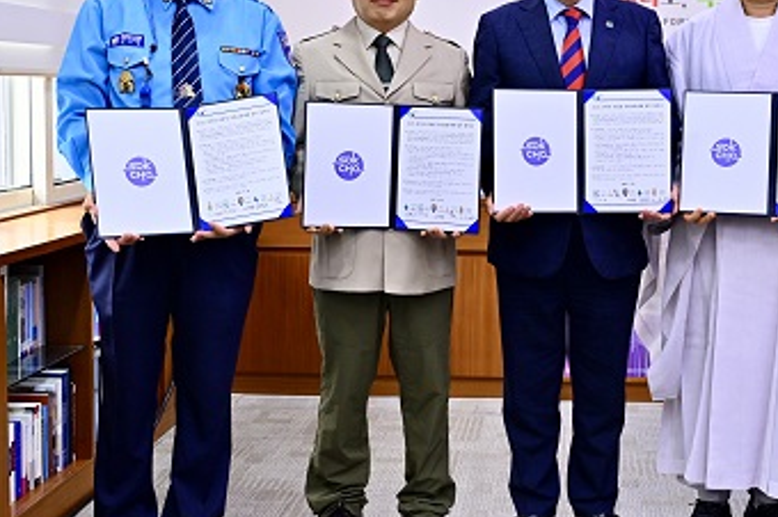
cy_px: 185
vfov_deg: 25.0
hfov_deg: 36.3
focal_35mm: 54
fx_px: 1163
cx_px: 565
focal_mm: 30.5
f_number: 4
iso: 800
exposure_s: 1/200
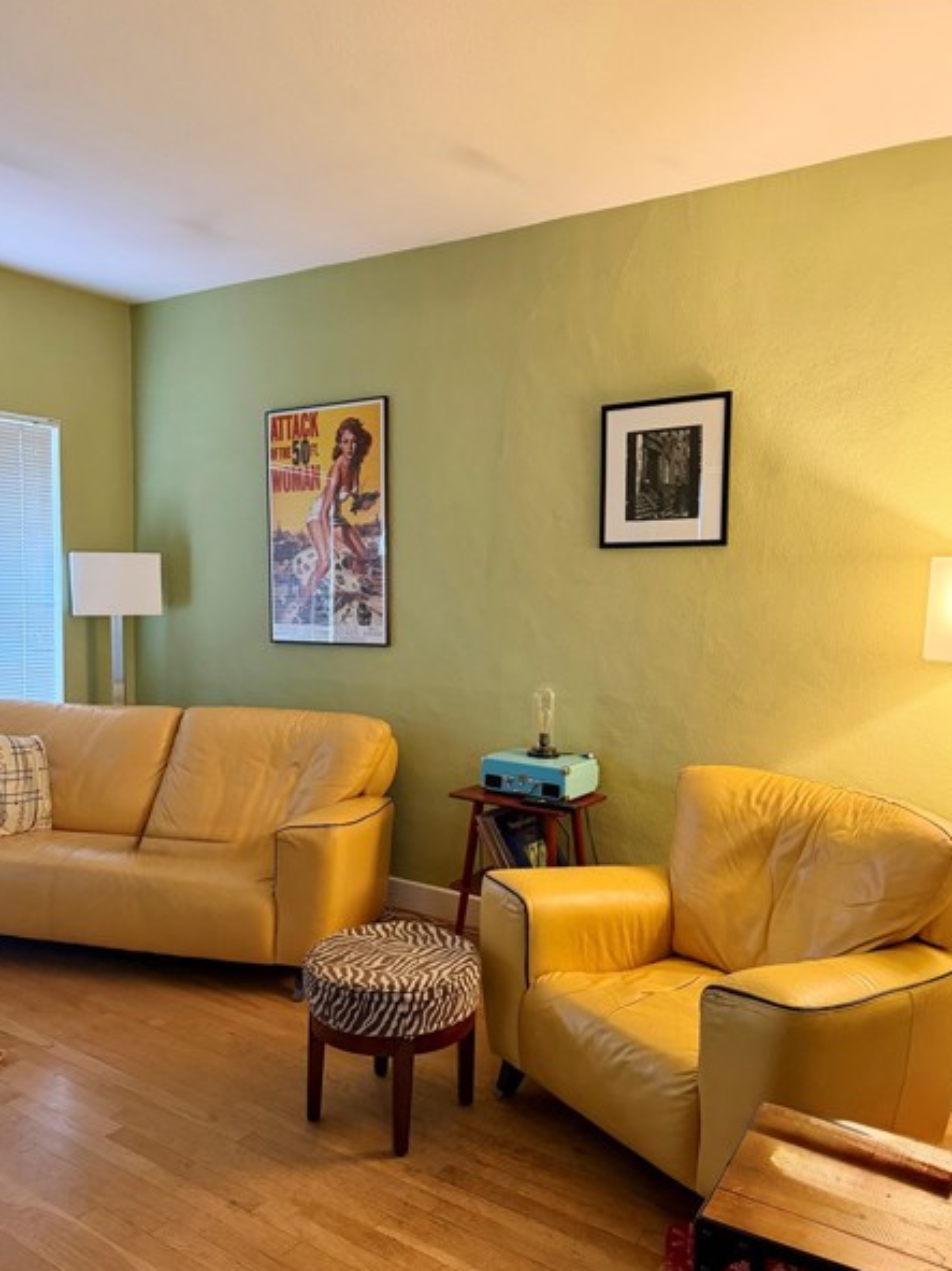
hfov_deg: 53.0
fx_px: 954
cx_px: 484
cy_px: 673
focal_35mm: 26
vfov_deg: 67.3
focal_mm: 6.76
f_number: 1.78
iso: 500
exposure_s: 1/60
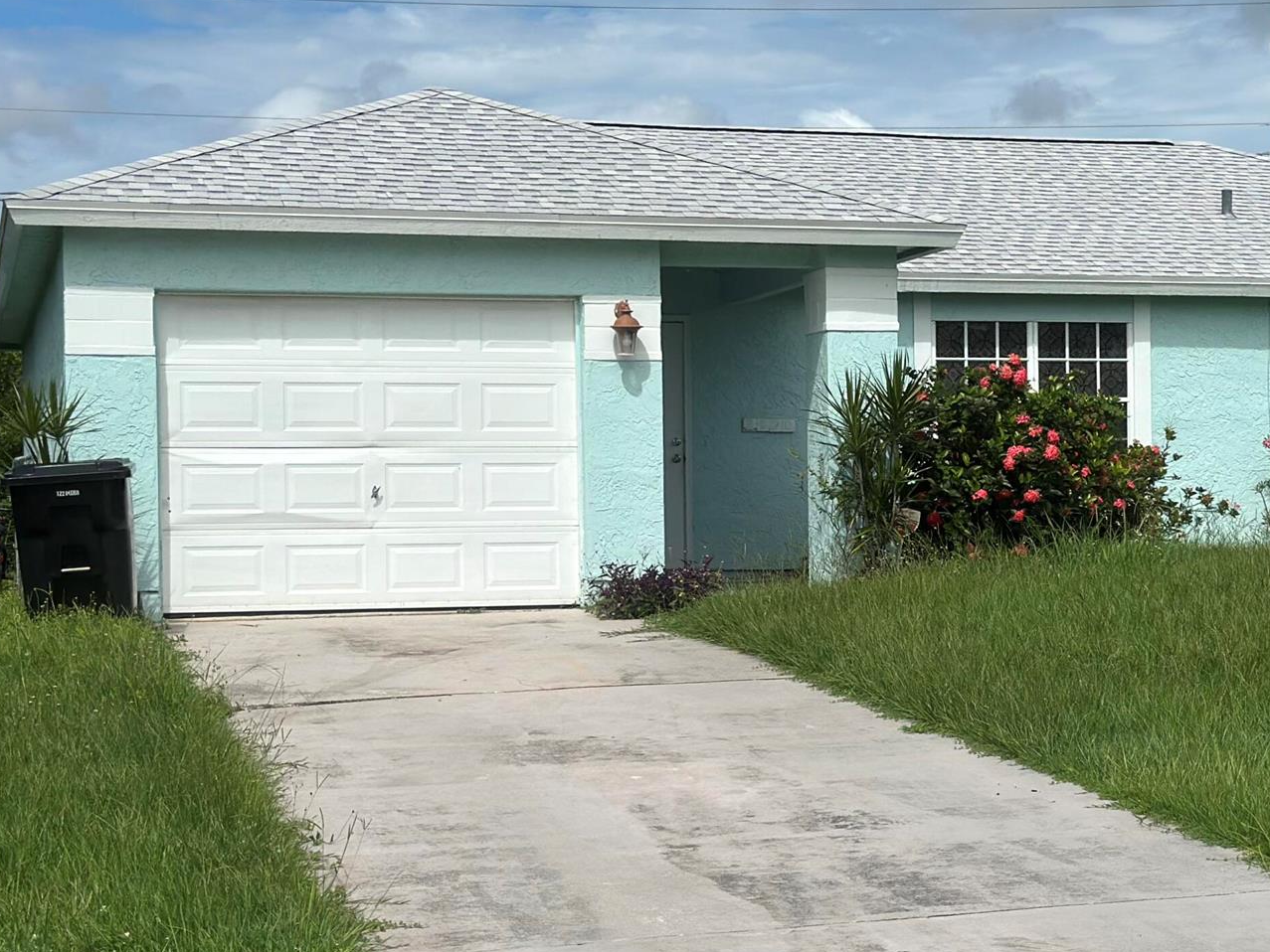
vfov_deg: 19.1
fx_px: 2825
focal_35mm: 77
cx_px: 928
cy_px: 496
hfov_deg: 25.1
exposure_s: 1/12048
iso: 100
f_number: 1.78
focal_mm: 6.86
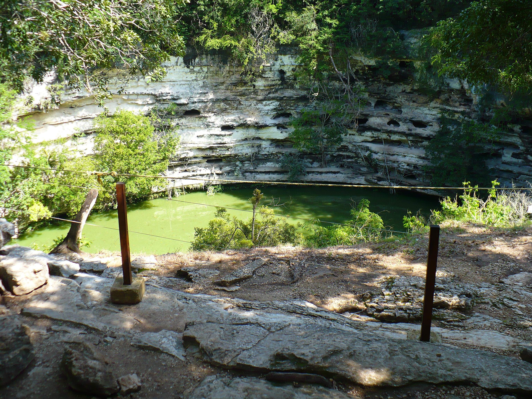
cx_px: 266
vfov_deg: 38.7
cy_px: 200
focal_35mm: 37
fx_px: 569
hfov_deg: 50.1
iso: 100
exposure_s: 1/320
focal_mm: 6.1
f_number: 2.8
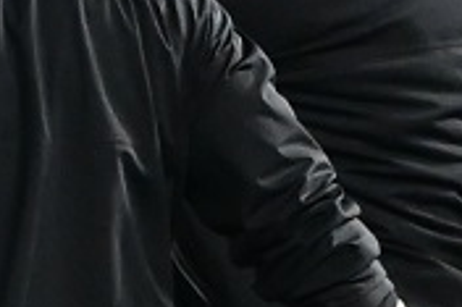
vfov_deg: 0.8
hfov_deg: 1.2
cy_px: 46
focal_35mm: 1670
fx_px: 21411
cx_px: -635
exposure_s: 1/1600
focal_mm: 300
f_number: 3.2
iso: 2000
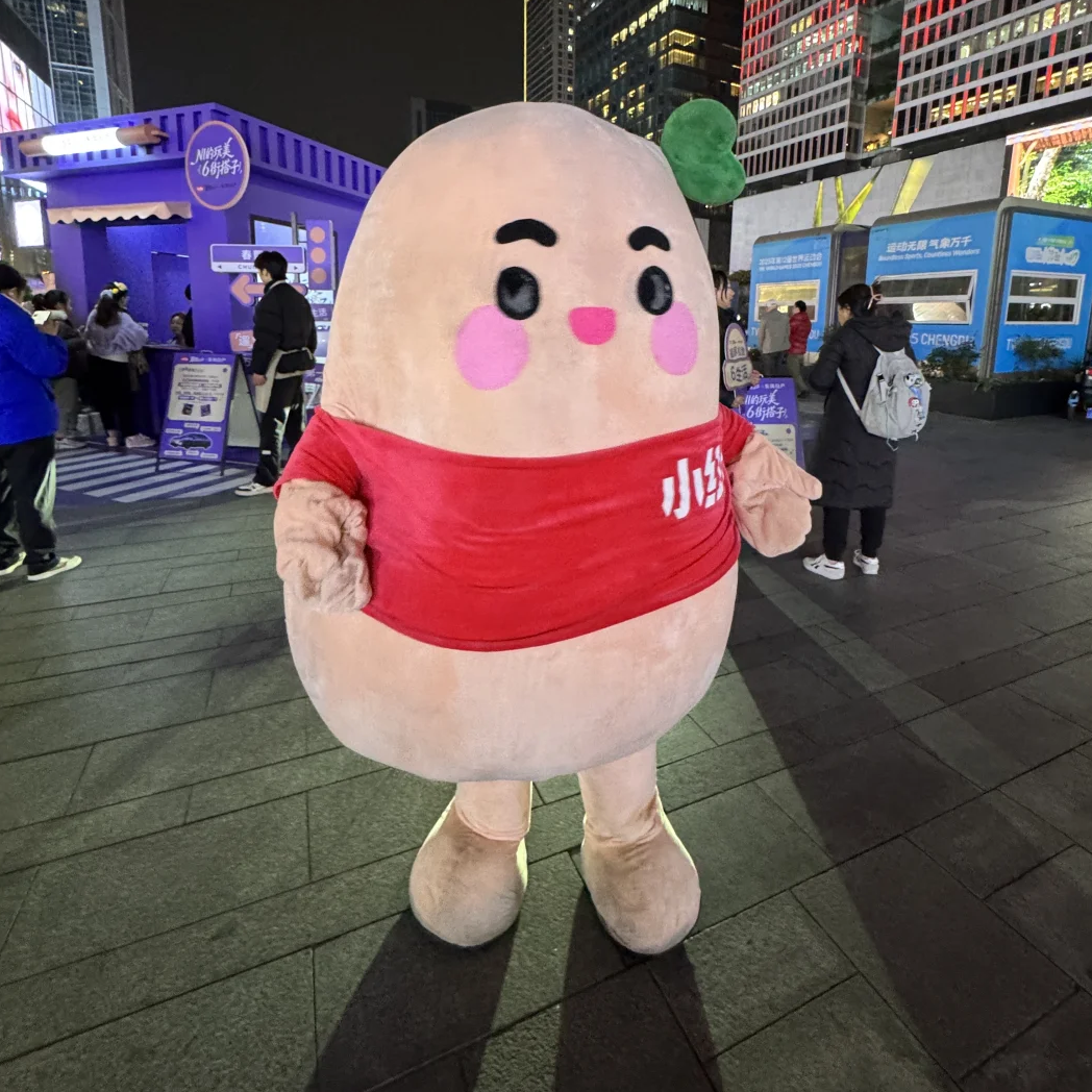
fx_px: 607
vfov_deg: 82.6
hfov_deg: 84.0
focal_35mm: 17
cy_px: 420
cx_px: 560
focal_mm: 2.22
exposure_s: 1/60
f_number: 2.2
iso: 640
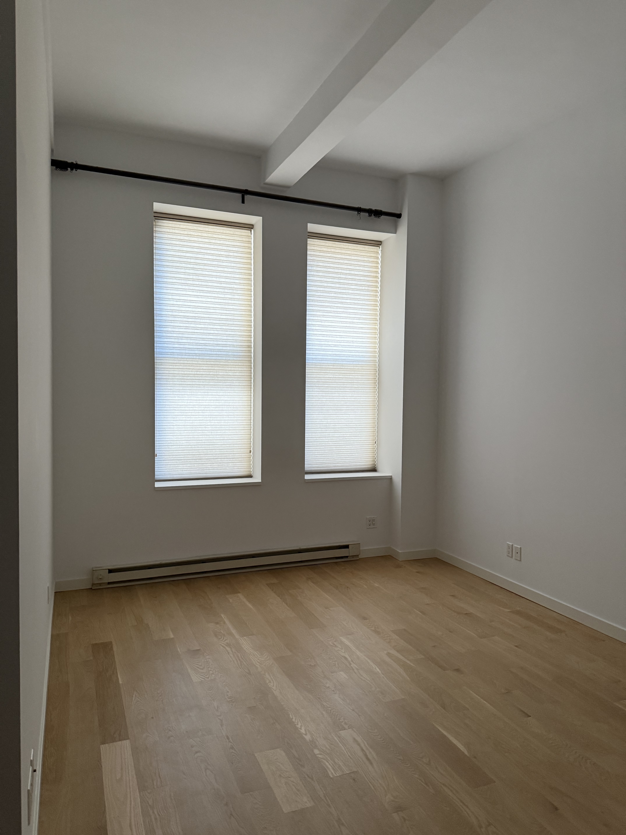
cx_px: 313
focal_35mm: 24
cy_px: 418
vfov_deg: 71.6
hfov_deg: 56.8
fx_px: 579
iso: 400
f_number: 1.78
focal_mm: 6.76
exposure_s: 1/60
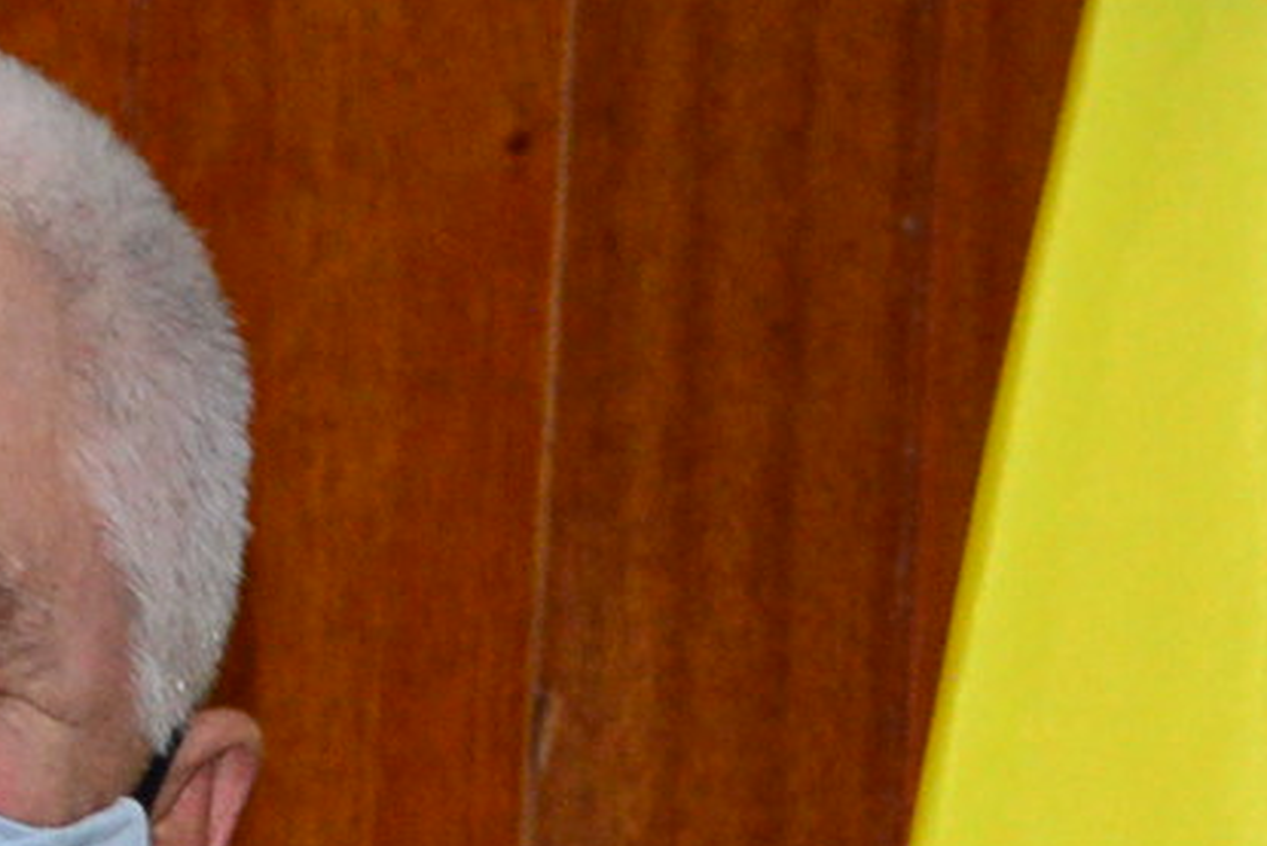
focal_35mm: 471
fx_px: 16581
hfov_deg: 4.4
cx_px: 1447
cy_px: 1439
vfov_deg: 2.9
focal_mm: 65
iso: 2500
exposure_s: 1/125
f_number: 4
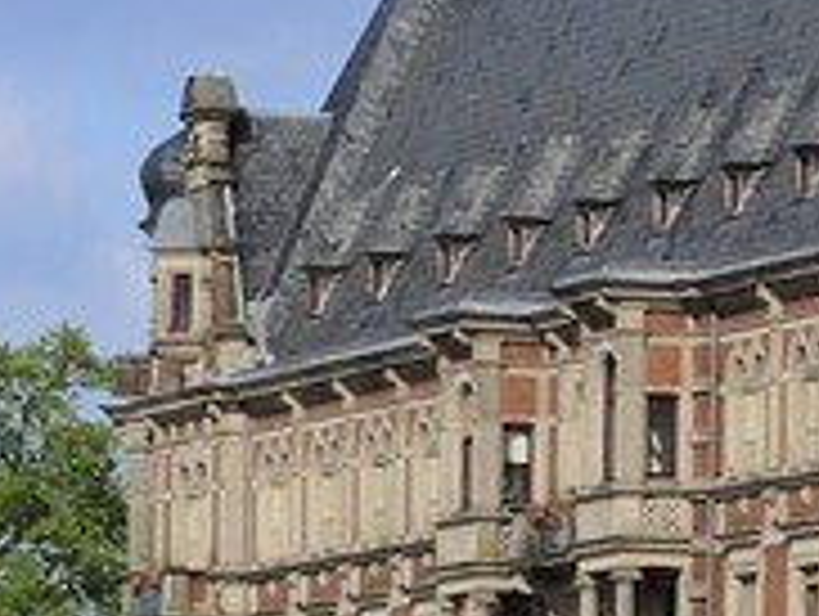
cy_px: 1079
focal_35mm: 590
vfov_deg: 2.5
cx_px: 3078
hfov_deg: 3.2
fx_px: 13978
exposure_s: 1/160
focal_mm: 70
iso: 200
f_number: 14
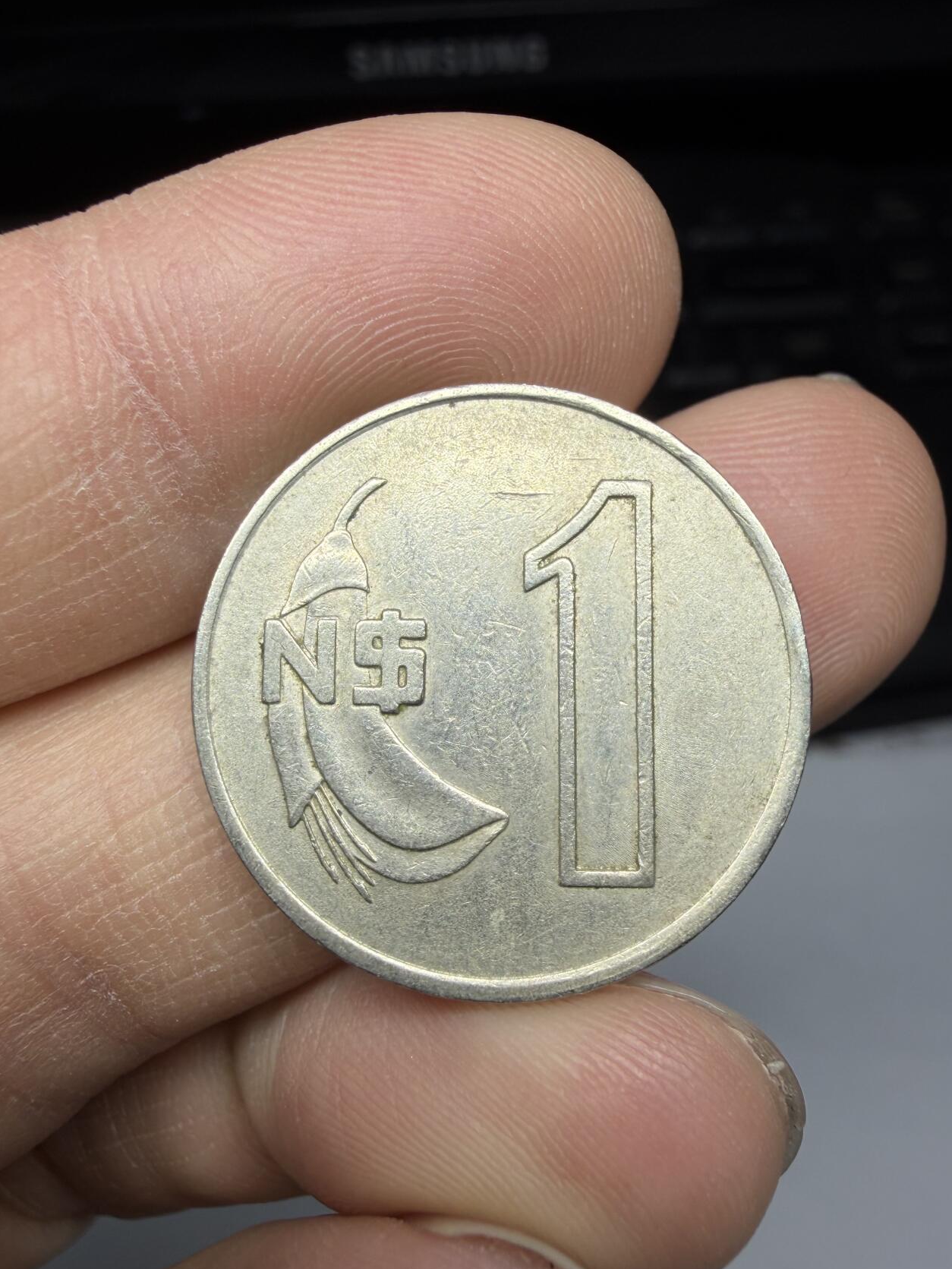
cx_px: 487
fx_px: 1026
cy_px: 680
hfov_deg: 49.8
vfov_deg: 63.4
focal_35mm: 28
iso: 40
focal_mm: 2.22
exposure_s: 1/219
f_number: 2.2
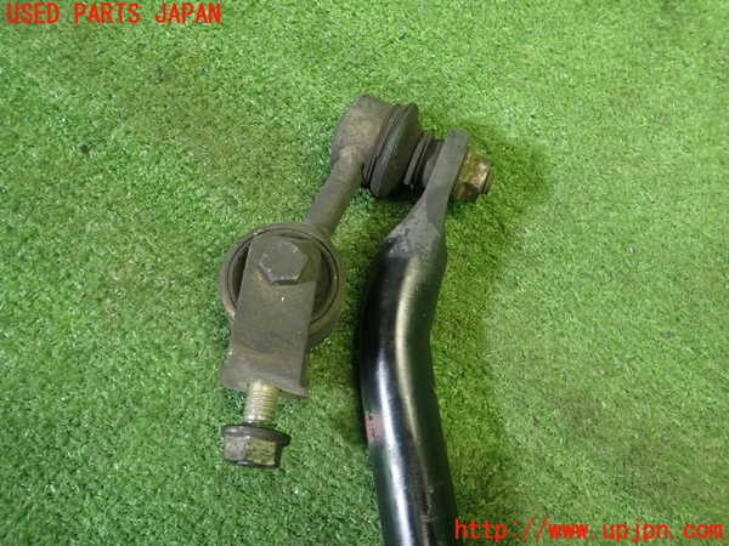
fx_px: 632
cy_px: 273
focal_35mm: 30
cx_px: 364
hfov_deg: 60.0
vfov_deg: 46.8
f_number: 2.3
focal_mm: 5.4
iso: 320
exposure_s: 1/30
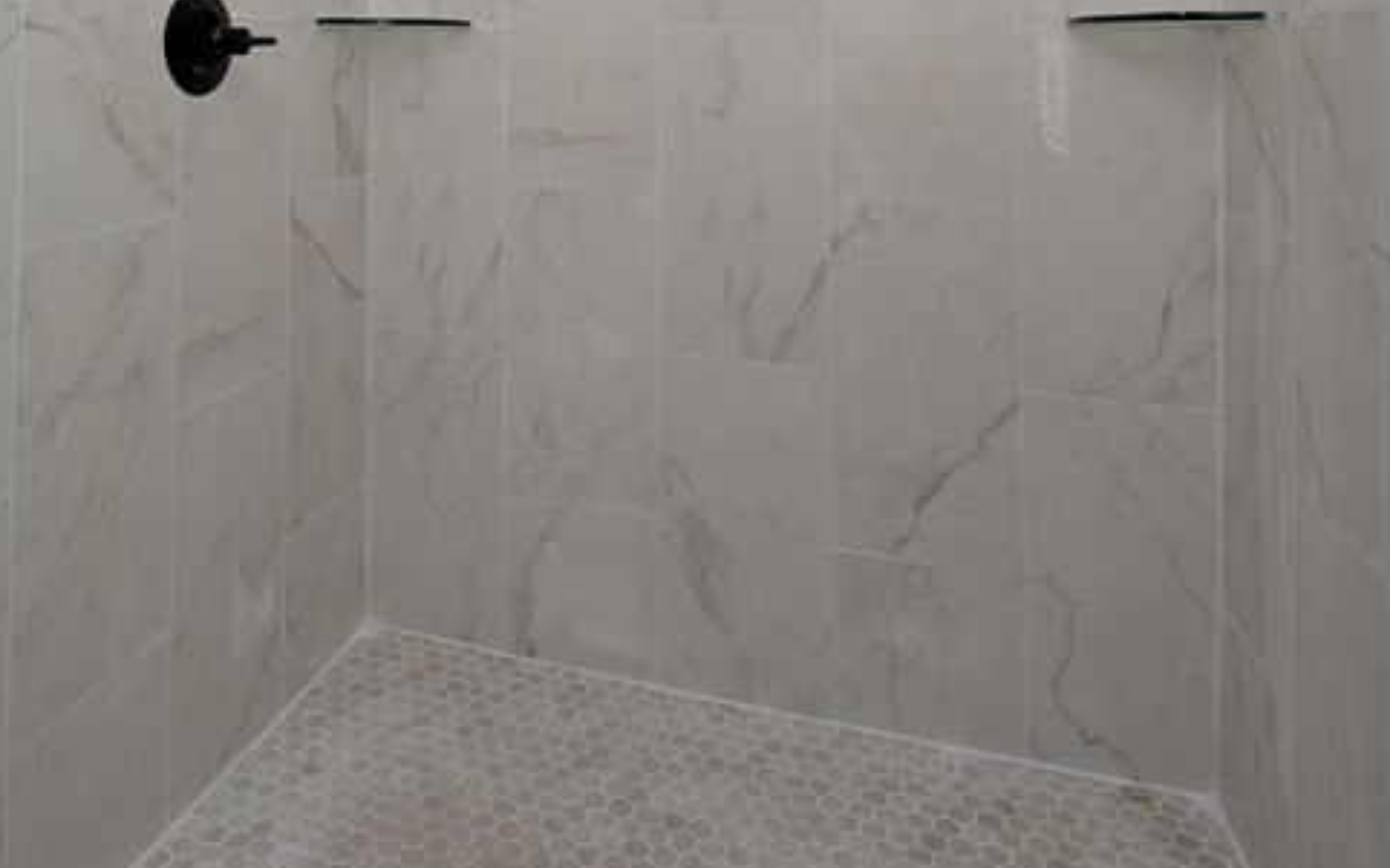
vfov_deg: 41.1
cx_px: 535
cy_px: 35
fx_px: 1023
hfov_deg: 67.5
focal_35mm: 27
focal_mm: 2.23
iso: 70
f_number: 1.95
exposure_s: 1/120
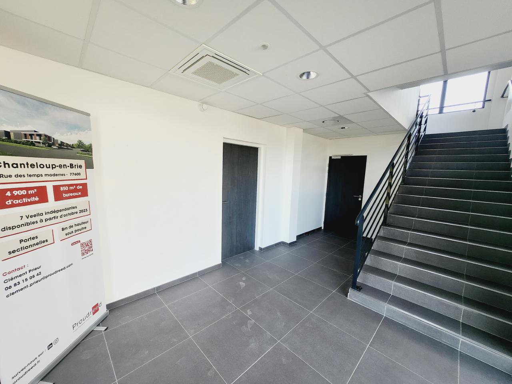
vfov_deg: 89.9
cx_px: 256
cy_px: 192
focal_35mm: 13
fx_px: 192
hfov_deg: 106.2
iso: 50
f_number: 2.2
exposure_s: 1/100
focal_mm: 1.74
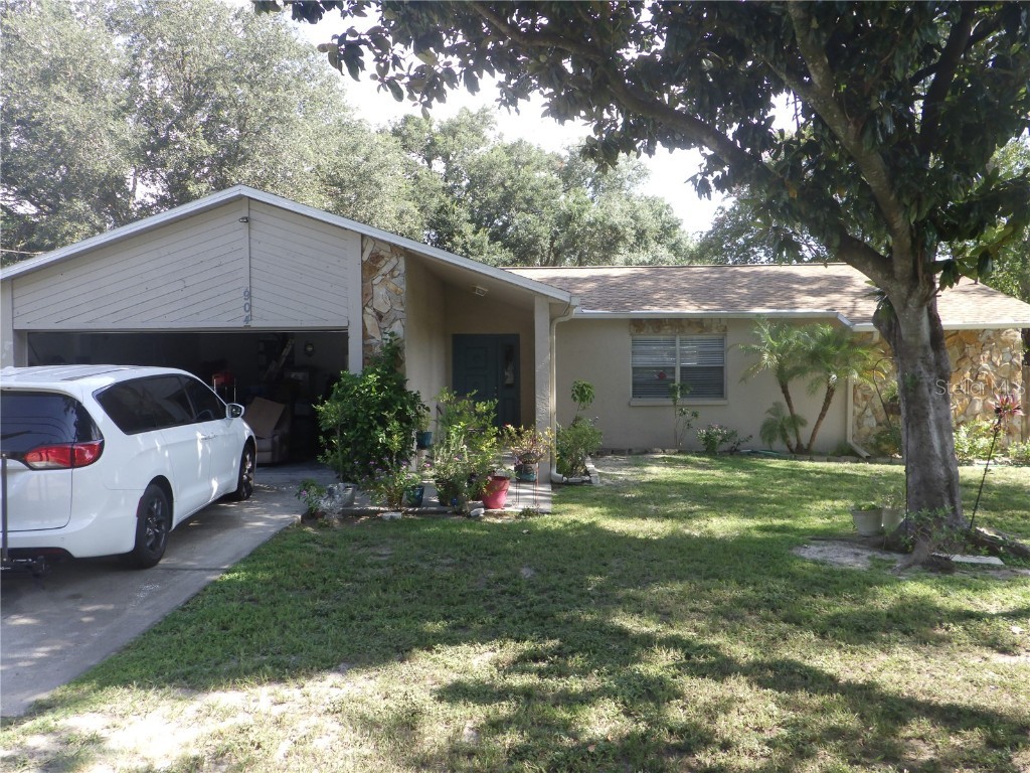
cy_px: 386
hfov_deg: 63.4
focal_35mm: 28
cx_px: 515
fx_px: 833
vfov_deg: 49.7
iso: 125
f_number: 4.2
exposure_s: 1/160
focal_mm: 5
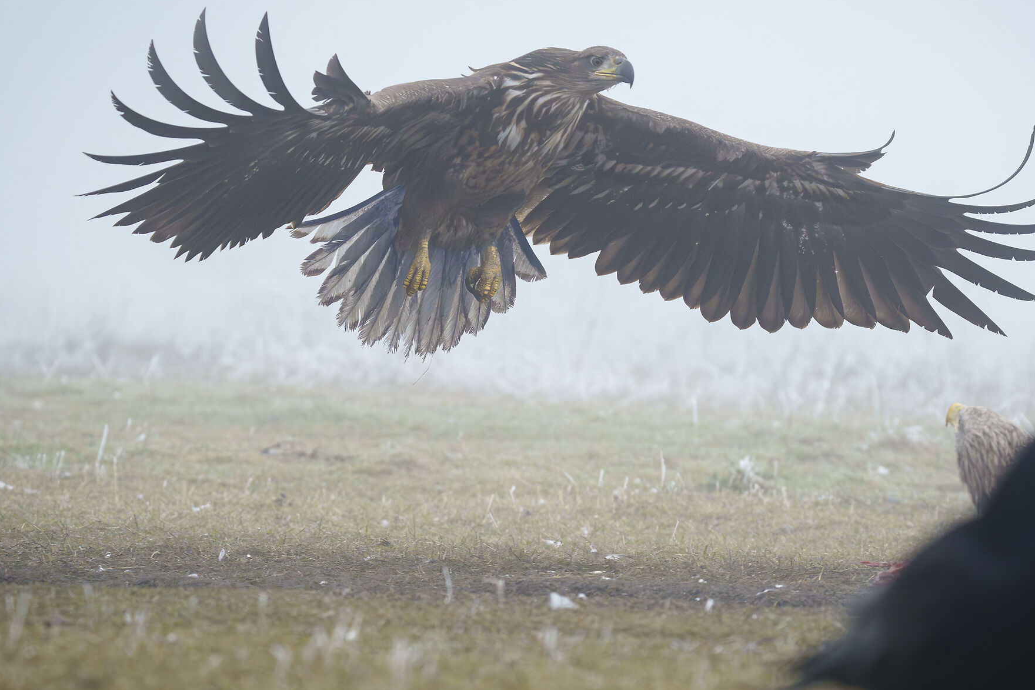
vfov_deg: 4.6
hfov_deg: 6.9
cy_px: 378
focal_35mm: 300
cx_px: 616
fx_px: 8624
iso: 5000
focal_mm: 220
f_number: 8
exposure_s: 1/1600
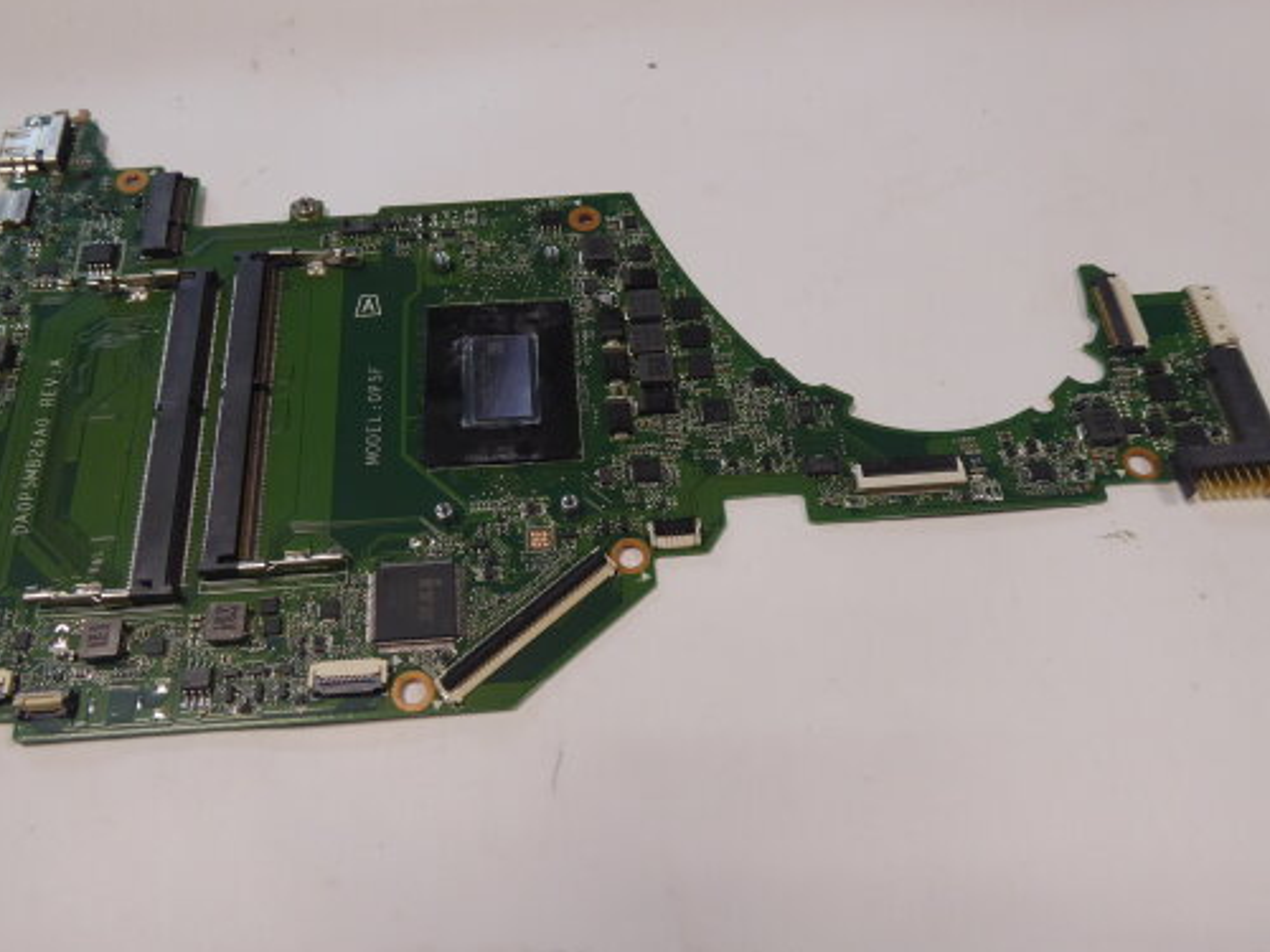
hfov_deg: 59.9
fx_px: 1101
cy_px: 498
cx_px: 589
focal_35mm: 30
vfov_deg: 46.8
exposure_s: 1/60
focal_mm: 4.3
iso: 200
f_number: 3.3
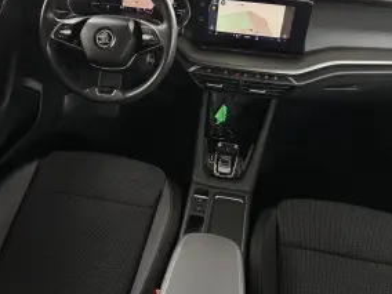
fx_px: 374
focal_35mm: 33
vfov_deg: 42.7
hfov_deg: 55.3
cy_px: 116
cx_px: 181
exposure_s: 1/121
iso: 100
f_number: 1.6
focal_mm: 5.96
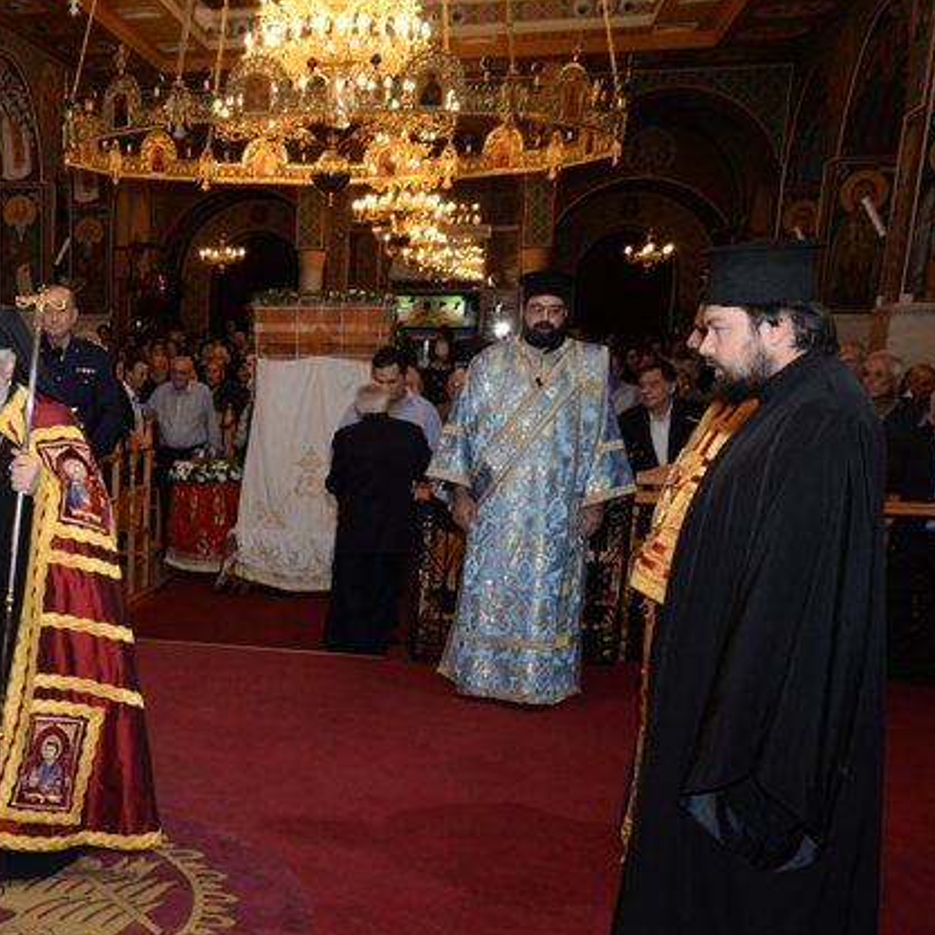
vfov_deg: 35.3
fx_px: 1436
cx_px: -58
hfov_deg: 32.3
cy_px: 694
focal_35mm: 47
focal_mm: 24
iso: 1600
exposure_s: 1/80
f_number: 7.1
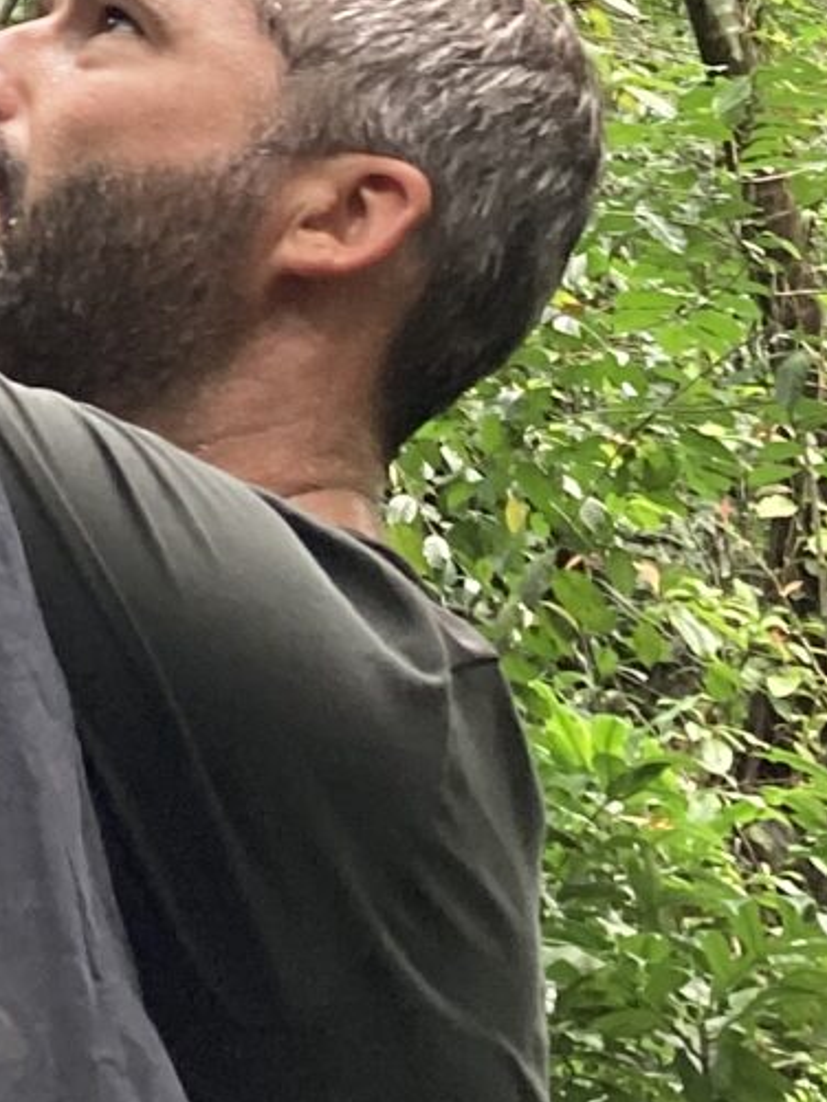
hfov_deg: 9.3
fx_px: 4553
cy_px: -438
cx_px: -1109
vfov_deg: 13.2
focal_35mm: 143
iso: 80
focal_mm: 3.99
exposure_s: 1/81
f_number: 1.8
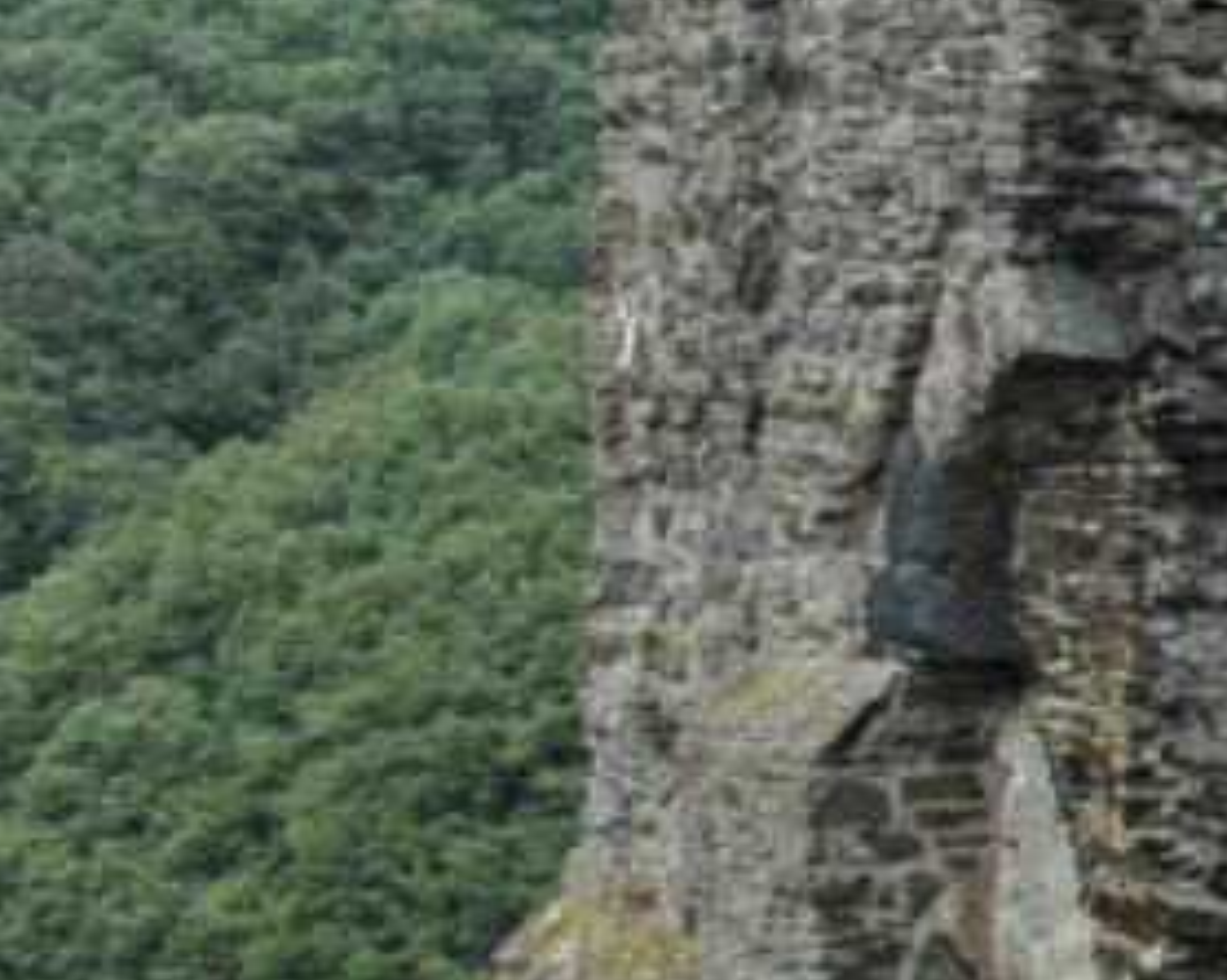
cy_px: 653
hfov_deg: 10.4
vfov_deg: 10.4
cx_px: 3368
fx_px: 5371
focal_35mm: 148
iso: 200
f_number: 7.1
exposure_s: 1/200
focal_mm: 18
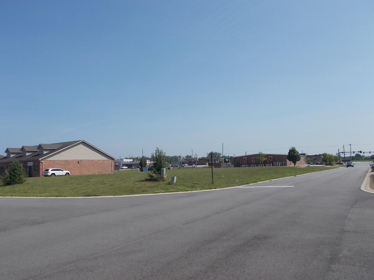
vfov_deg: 53.1
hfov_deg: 67.3
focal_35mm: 26
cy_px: 140
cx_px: 187
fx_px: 281
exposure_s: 1/250
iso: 80
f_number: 8
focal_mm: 4.6
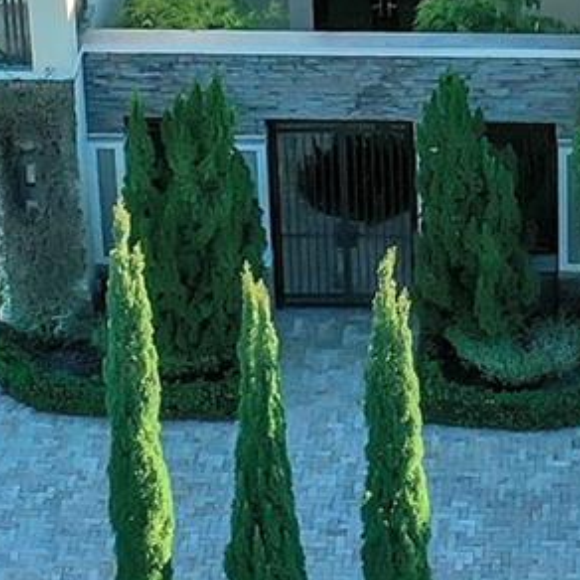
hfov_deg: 10.4
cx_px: 544
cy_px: -285
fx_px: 3166
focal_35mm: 167
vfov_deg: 10.1
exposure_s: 1/320
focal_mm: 10.26
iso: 100
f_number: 5.6
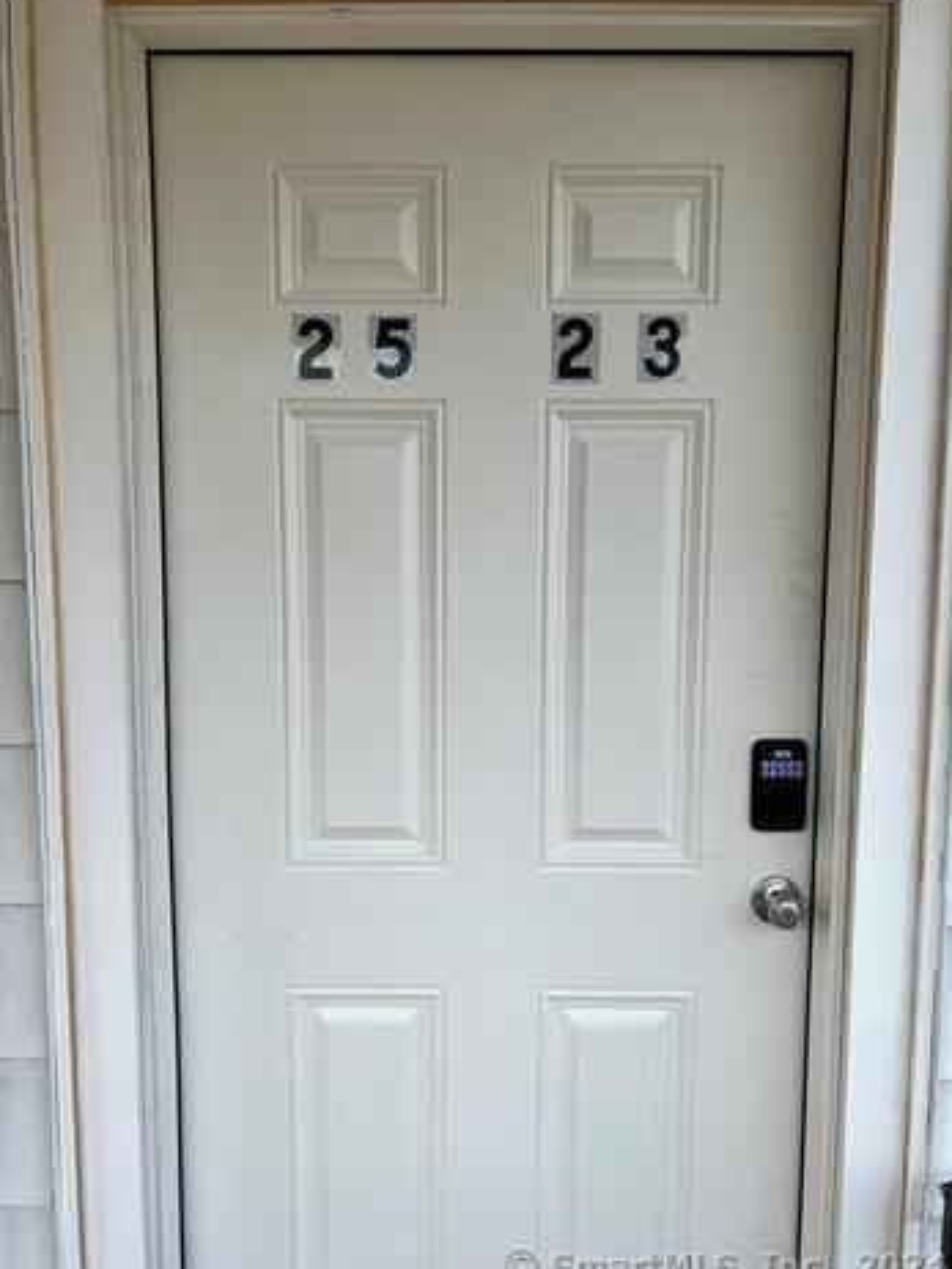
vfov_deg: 65.3
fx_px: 989
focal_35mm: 27
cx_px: 472
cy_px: 640
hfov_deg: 51.4
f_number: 1.5
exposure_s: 1/1171
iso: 50
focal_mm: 5.7
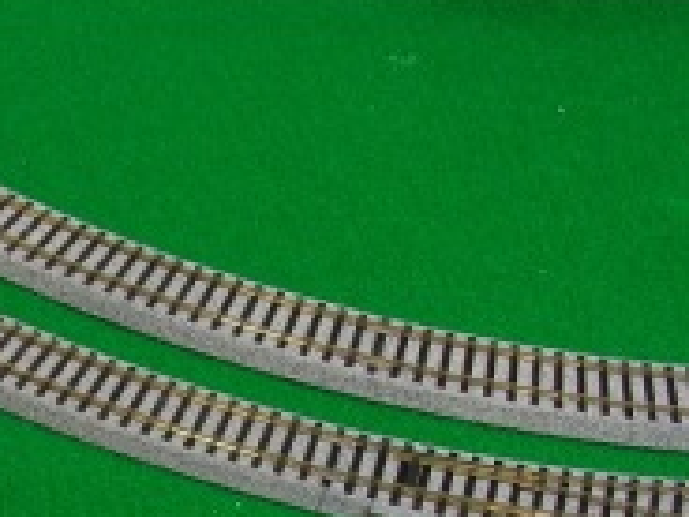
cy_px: 687
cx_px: -67
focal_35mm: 114
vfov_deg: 12.6
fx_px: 2269
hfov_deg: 16.7
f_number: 3
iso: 50
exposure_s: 1/16.6
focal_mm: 7.1
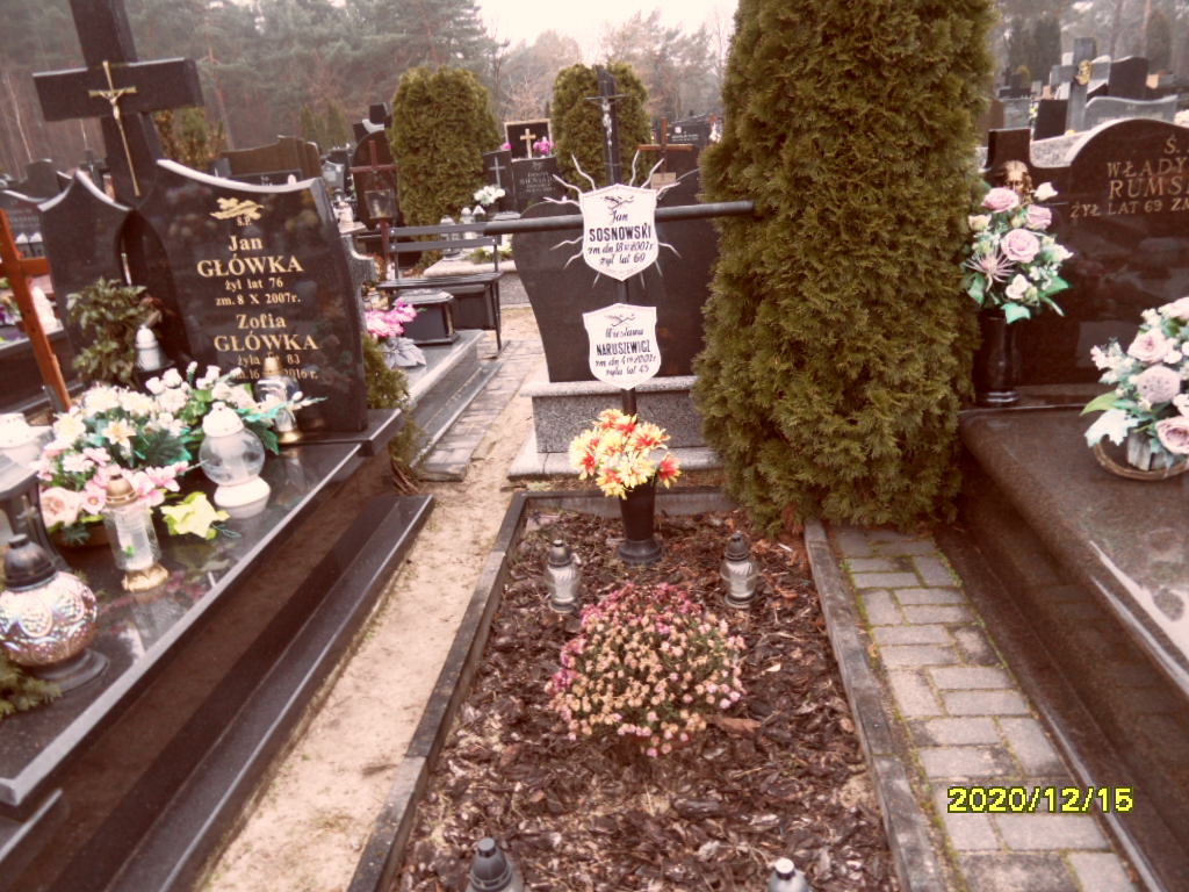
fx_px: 824
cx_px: 594
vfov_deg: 56.8
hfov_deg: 71.6
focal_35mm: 24
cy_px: 446
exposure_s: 1/30
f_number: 3.2
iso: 100
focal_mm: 3.9
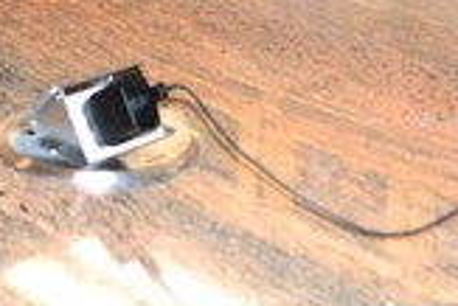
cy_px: -237
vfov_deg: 10.9
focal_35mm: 118
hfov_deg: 17.3
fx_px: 1503
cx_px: 152
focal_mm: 20
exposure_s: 1/200
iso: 2500
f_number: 5.6
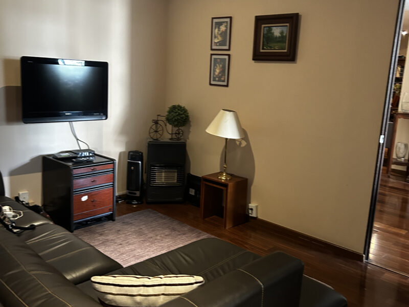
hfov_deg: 67.3
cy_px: 154
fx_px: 307
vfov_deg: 53.1
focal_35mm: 26
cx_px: 204
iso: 640
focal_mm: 5.7
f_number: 1.5
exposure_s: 1/40
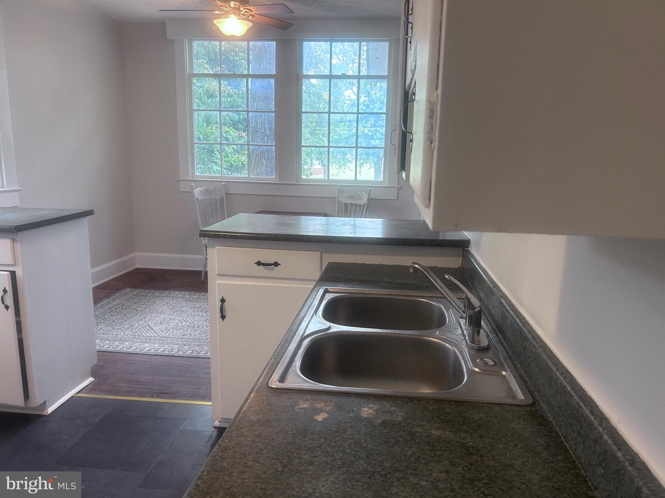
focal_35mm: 26
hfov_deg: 67.3
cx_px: 332
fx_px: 499
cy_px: 249
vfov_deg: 53.1
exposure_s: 1/60
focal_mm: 5.7
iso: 64
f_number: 1.5
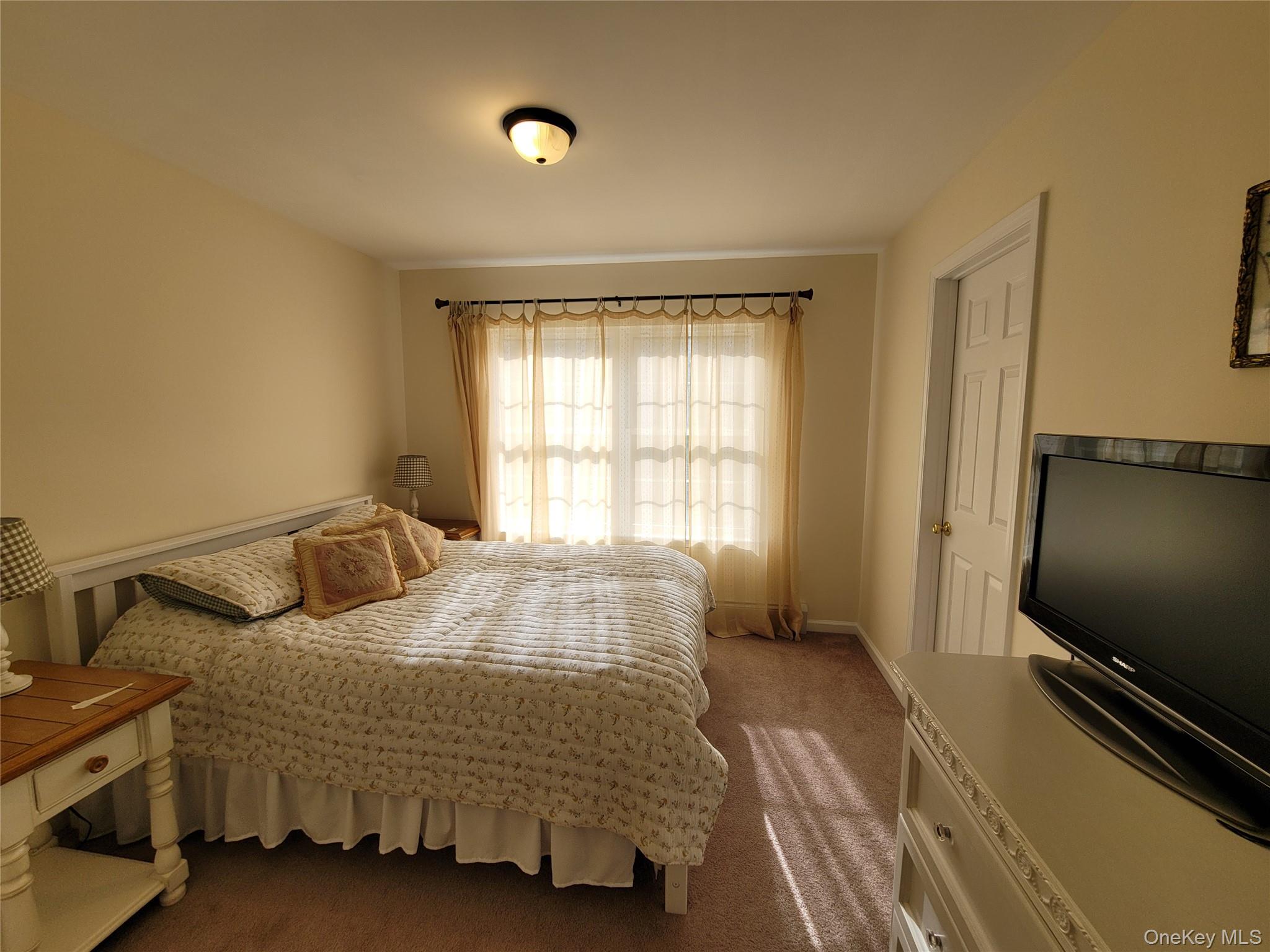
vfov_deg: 89.9
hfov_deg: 106.2
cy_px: 476
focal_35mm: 13
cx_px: 635
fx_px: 477
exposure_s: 1/133
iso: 50
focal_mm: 2.2
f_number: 2.2
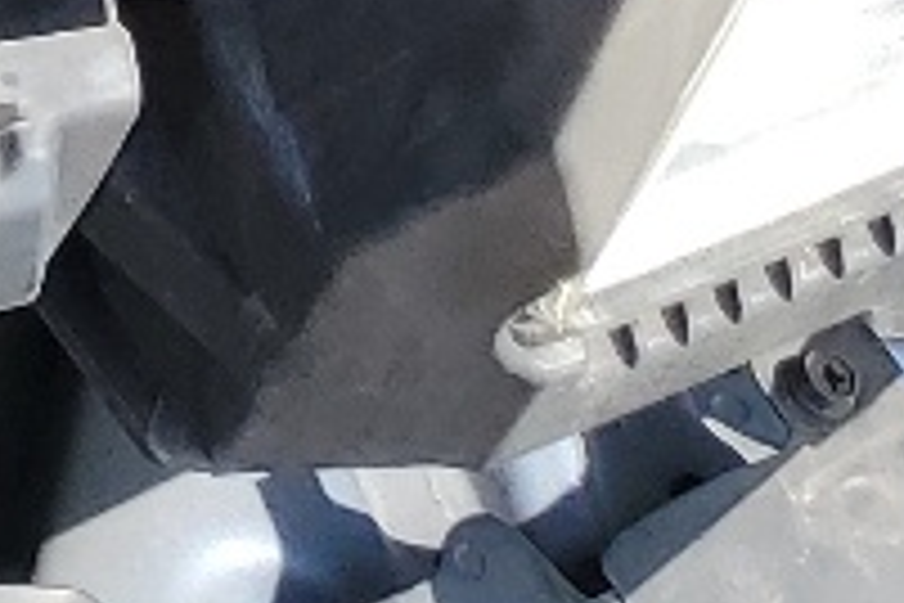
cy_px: -1832
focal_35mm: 215
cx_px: -1772
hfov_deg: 8.2
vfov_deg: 5.5
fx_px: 5398
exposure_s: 1/909
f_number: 1.5
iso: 50
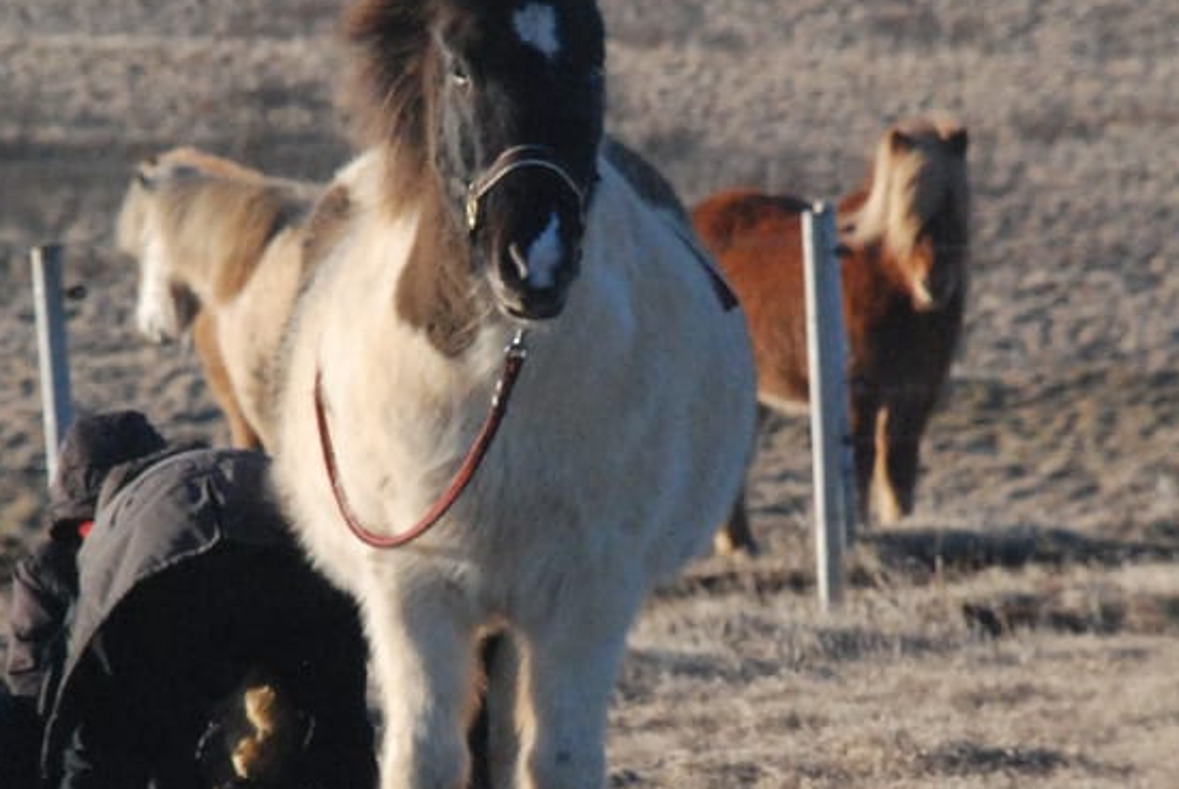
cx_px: 482
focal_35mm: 552
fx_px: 18109
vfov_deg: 2.5
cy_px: 431
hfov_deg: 3.7
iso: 1600
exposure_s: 1/1000
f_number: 8
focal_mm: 135
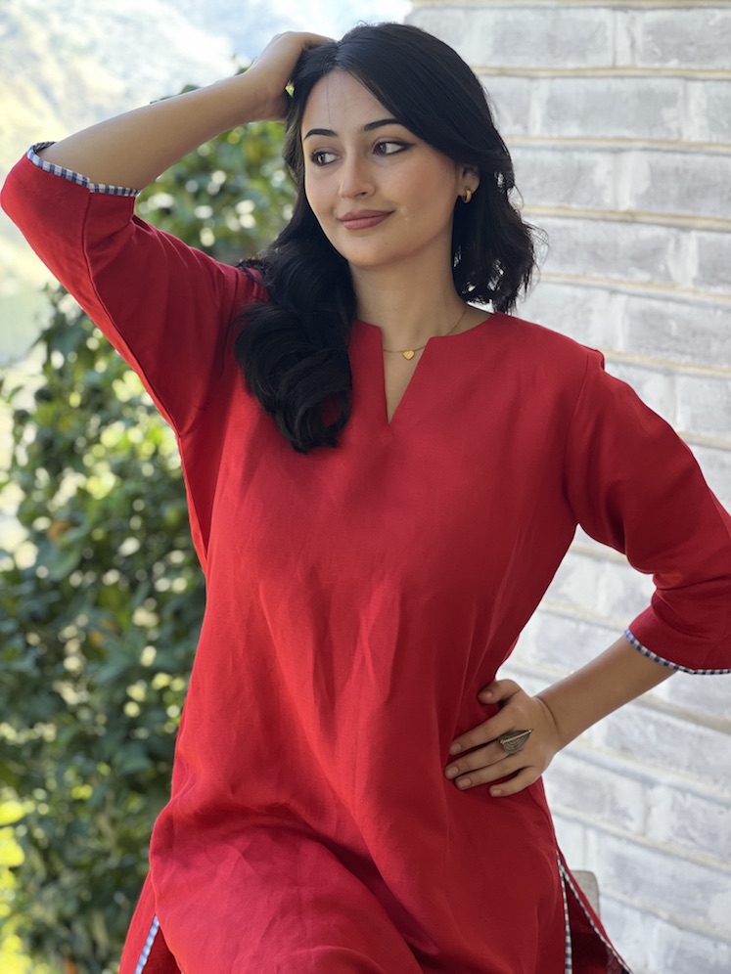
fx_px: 2168
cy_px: 487
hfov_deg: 19.1
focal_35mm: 77
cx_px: 366
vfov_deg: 25.3
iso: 160
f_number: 2.8
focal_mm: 9
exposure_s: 1/121
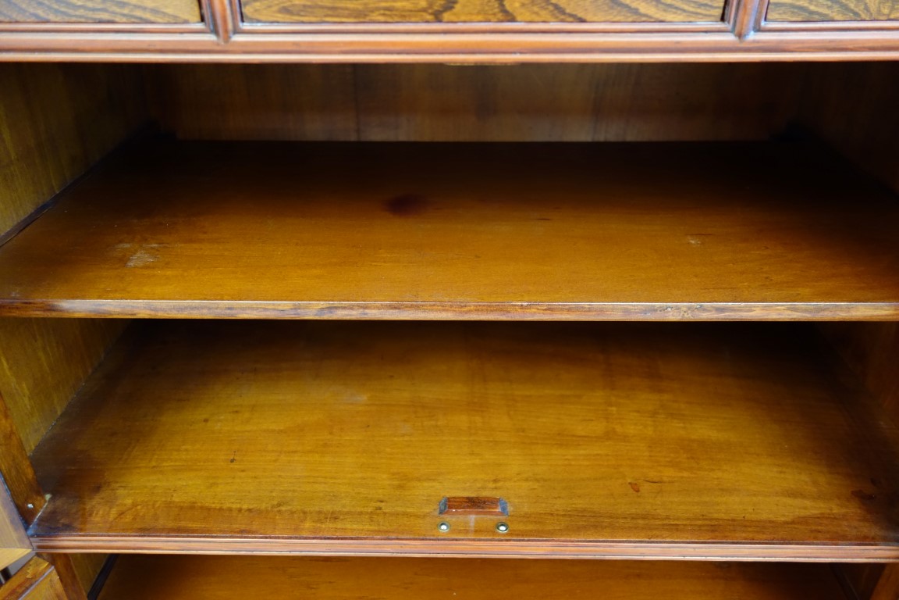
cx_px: 450
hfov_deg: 65.5
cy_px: 300
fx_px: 699
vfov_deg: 46.4
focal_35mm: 28
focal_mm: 10.4
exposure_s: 1/60
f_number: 1.8
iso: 800
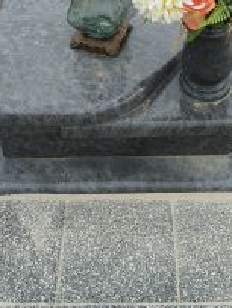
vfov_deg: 30.1
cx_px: 124
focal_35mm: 59
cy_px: -11
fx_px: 526
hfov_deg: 24.9
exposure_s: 1/250
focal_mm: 4.1
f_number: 4
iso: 80
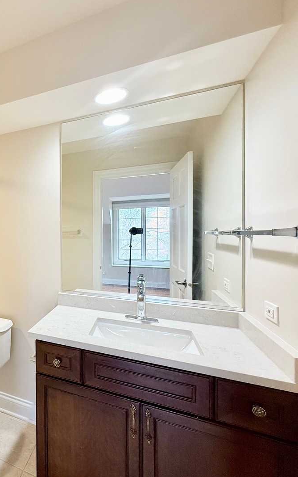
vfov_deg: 85.0
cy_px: 237
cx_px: -9
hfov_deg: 47.8
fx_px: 260
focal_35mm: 20
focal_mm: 2.22
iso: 250
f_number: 2.2
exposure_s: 1/120
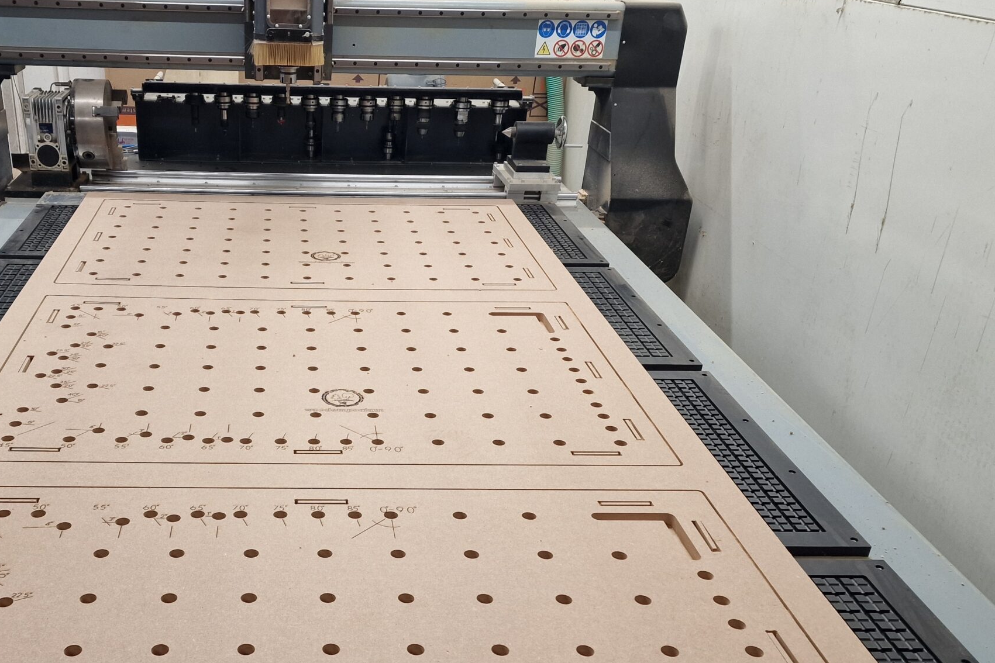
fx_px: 995
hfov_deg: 51.9
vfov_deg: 36.4
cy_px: 460
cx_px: 312
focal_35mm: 36
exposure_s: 1/100
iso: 50
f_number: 1.8
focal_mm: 6.4
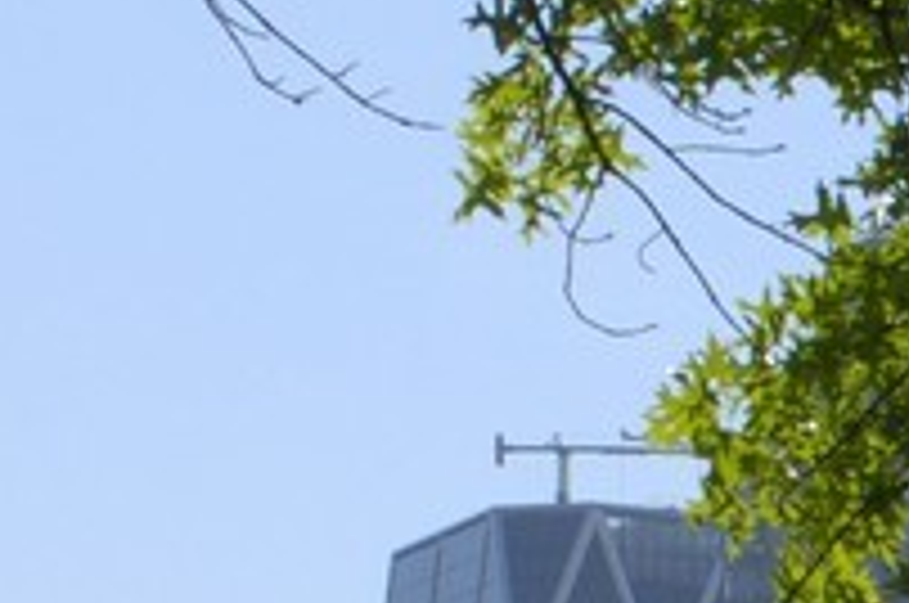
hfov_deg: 4.1
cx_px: 3298
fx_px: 12000
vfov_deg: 2.8
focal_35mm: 476
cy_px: 2138
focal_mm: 40
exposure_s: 1/200
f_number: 11
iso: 100
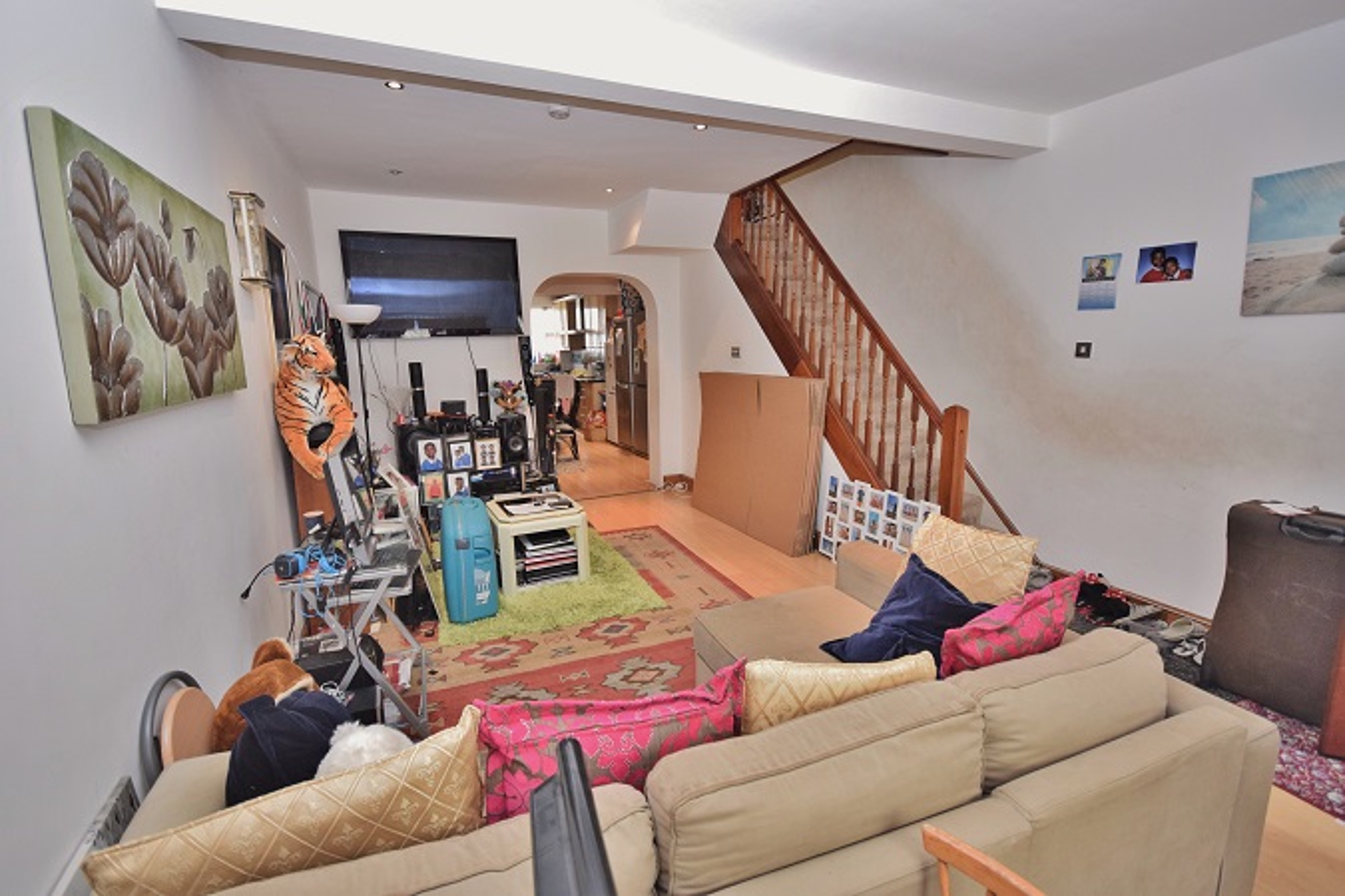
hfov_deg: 95.0
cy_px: 448
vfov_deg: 72.1
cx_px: 672
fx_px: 616
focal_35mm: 16
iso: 1600
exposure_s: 1/60
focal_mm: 11
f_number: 4.2
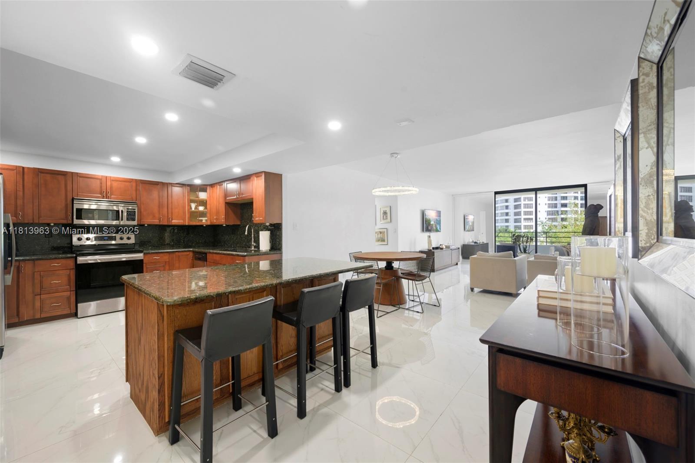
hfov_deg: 104.3
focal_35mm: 14
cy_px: 232
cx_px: 348
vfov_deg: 81.2
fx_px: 270
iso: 100
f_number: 8
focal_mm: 14
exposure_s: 1/1.25
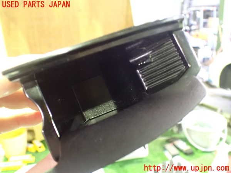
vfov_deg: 46.8
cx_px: 116
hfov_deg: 60.0
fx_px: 200
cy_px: 86
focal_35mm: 30
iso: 1600
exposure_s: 1/13
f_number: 2.3
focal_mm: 5.4
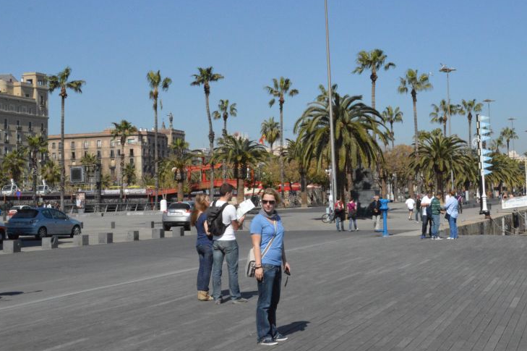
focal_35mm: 59
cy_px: 114
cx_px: 348
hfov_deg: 33.7
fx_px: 863
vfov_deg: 22.9
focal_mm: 28
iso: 3200
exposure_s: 1/1600
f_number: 20
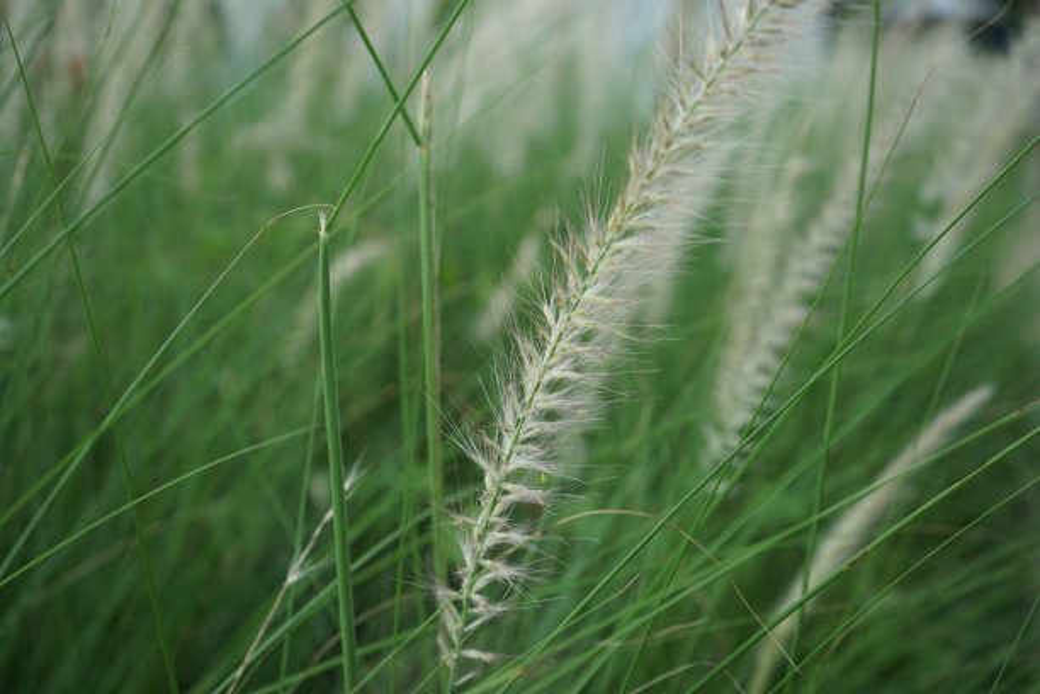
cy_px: 347
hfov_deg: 48.5
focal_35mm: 40
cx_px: 520
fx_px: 1155
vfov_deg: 33.4
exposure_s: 1/200
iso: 100
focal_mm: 40
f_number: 5.6
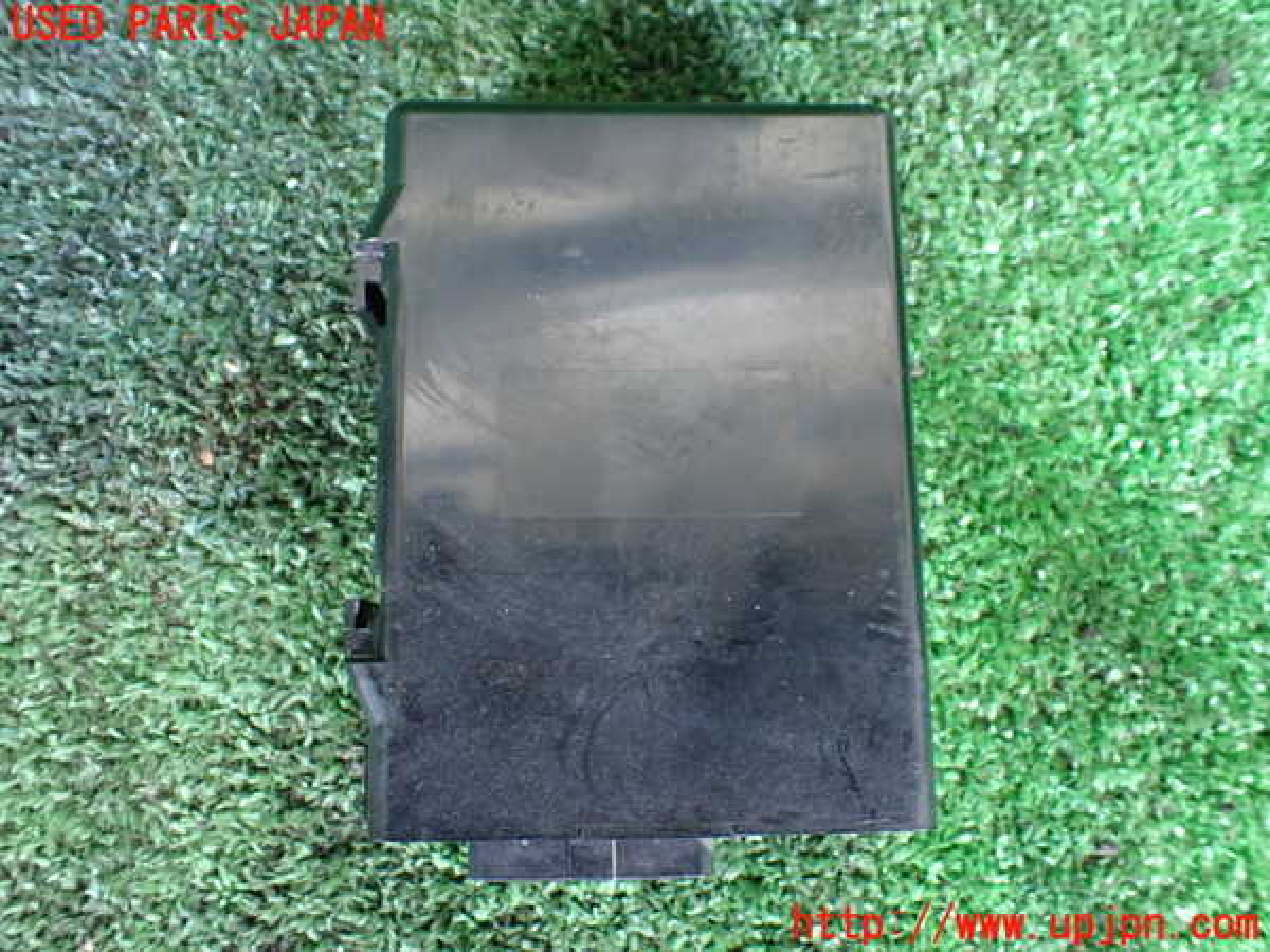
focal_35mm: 30
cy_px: 476
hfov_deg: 60.0
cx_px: 635
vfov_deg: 46.8
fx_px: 1101
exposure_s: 1/40
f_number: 2.3
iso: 800
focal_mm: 5.4
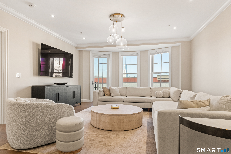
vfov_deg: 61.9
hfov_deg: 84.0
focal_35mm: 20
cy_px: 77
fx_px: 128
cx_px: 116
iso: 1250
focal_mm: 20
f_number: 8
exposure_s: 1/15
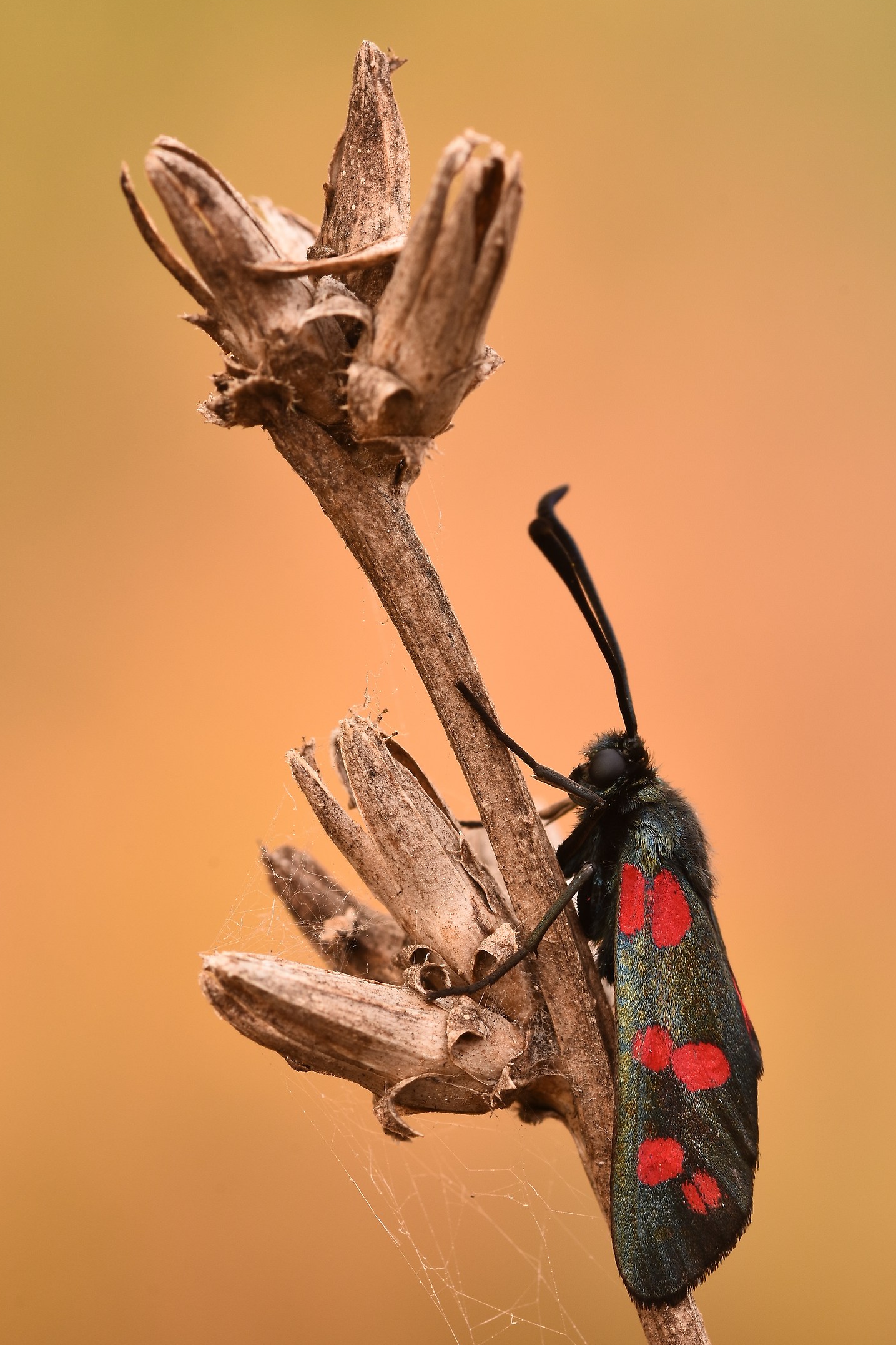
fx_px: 6555
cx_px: 475
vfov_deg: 11.7
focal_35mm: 176
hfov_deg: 7.8
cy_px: 660
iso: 250
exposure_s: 1
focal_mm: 105
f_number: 16
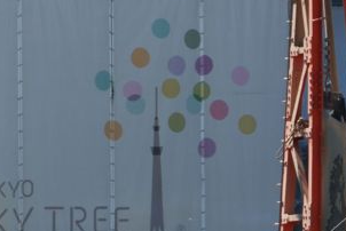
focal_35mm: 1016
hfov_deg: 2.0
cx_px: 536
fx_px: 9774
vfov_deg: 1.4
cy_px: -121
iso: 100
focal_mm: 200
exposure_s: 1/40
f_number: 18
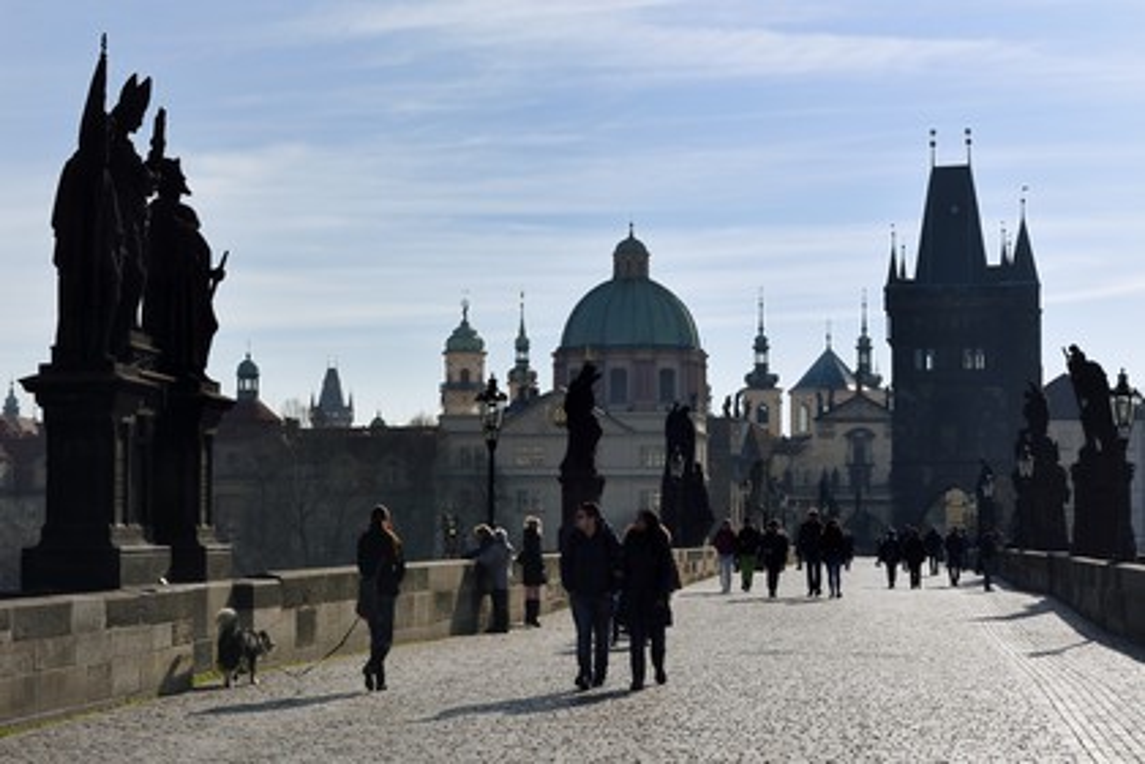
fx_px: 2226
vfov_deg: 19.5
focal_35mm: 70
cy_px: 382
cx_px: 572
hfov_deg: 28.8
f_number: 14
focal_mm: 70
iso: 200
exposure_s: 1/250
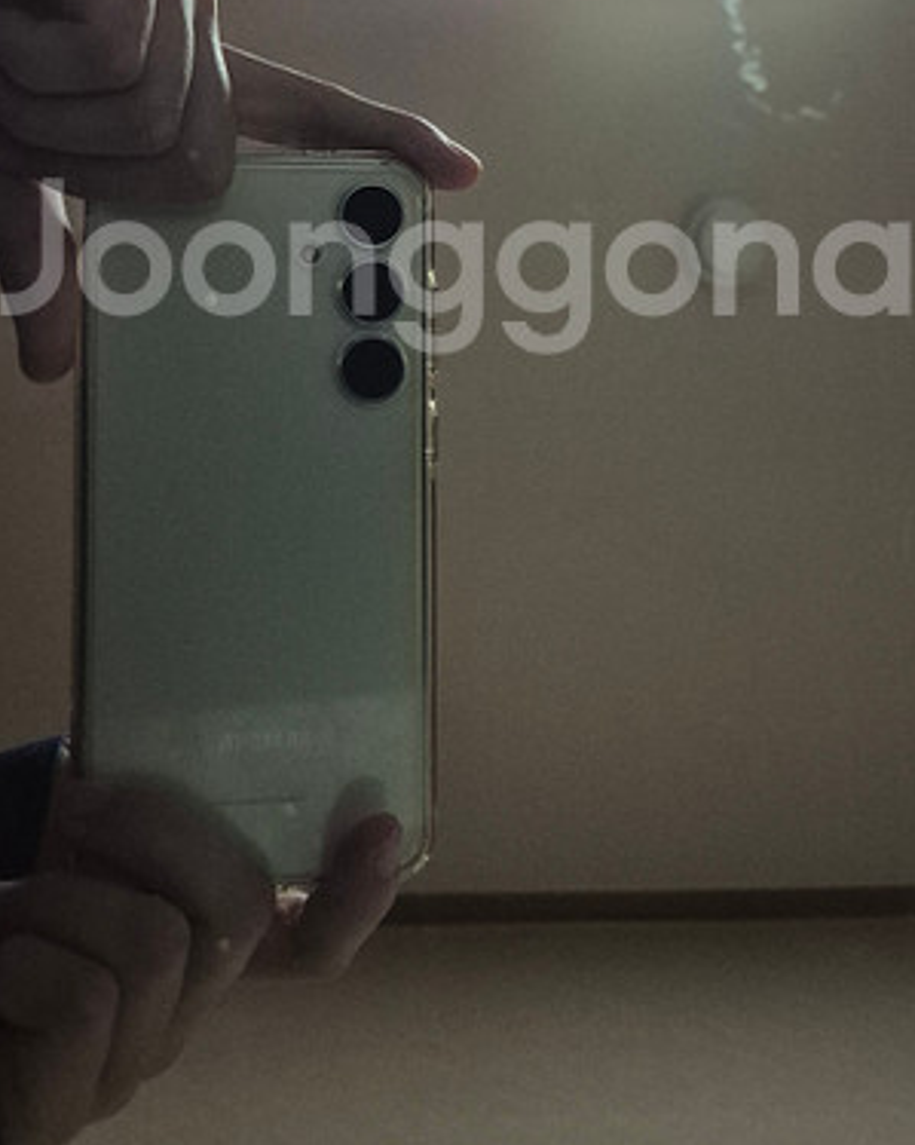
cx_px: 531
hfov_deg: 33.4
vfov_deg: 39.9
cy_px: 266
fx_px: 1524
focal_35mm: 45
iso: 800
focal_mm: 5.4
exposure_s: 1/60
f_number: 1.8
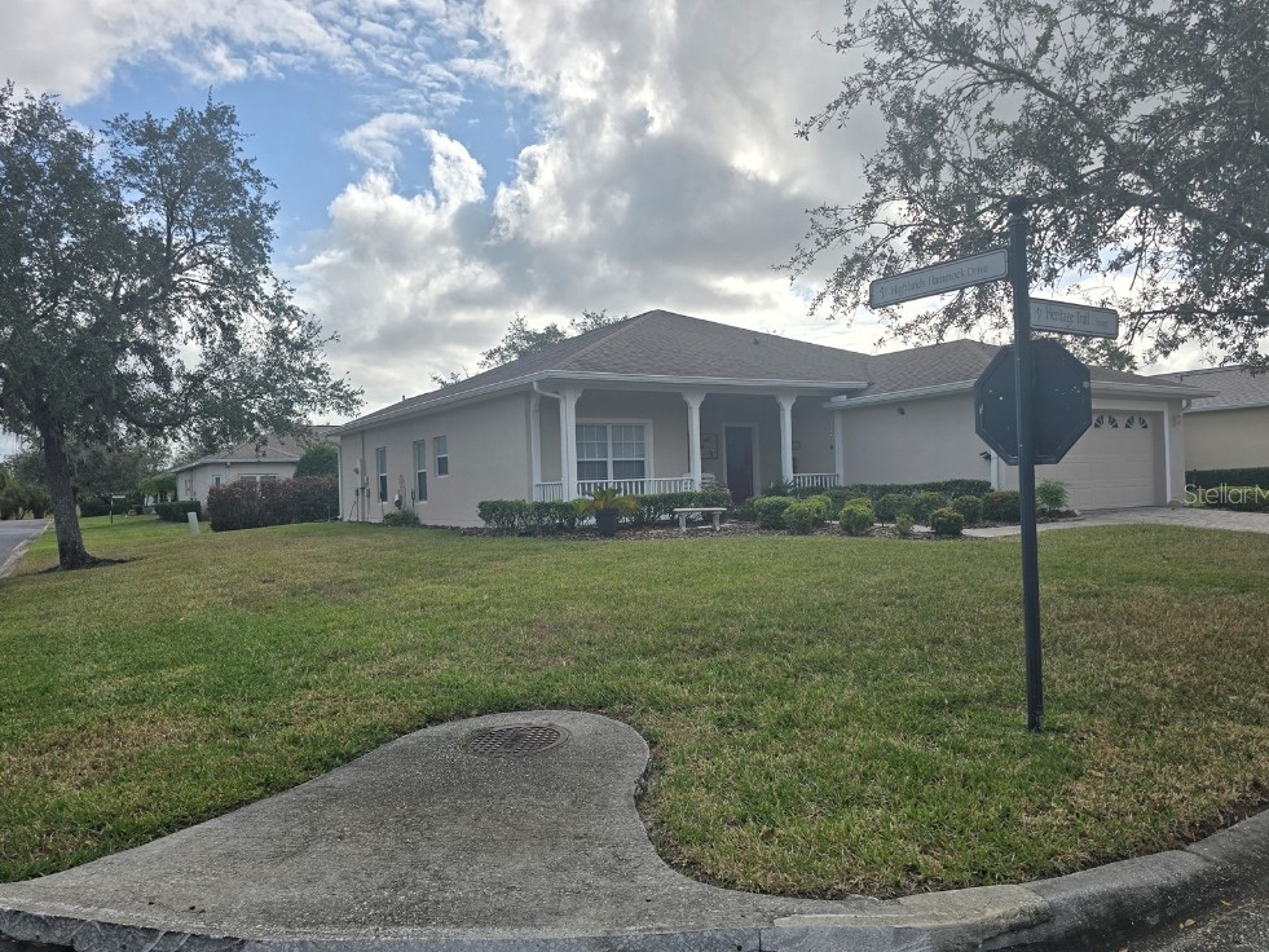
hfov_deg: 71.6
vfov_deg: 56.8
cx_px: 643
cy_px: 493
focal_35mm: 24
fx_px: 880
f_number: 1.7
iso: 12
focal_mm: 6.3
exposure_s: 1/1002
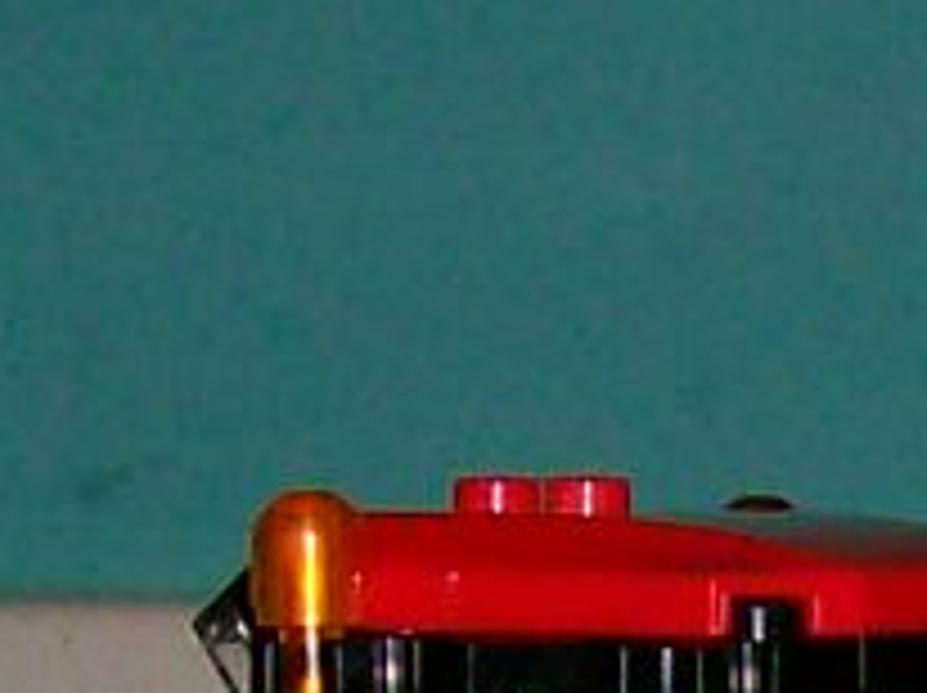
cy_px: 1652
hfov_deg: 7.0
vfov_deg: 5.1
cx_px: 1179
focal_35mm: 280
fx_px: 7490
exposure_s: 1/64
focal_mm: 6
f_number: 2.7
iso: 80
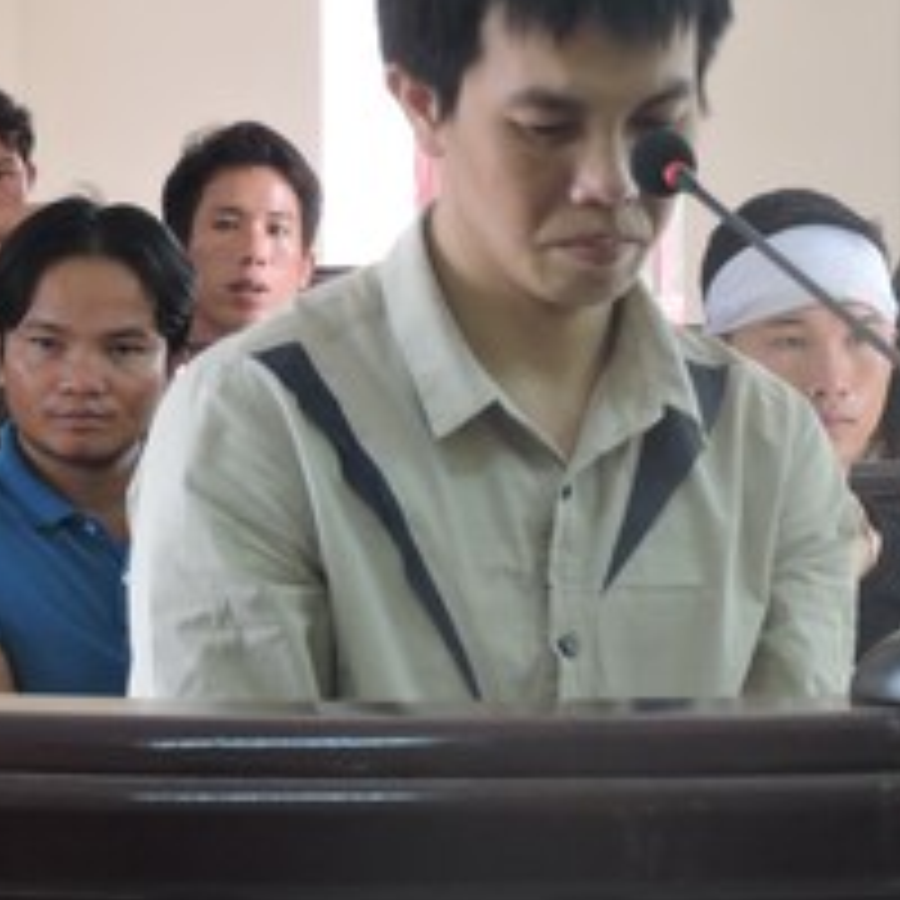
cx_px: 855
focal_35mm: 322
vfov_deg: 5.4
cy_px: 529
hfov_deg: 5.4
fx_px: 9472
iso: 560
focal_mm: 24.2
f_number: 5
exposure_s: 1/15
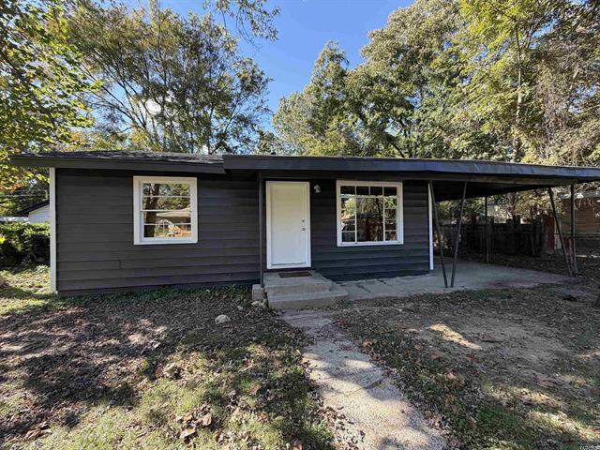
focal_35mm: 14
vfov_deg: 85.7
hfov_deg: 102.1
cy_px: 225
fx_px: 243
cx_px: 300
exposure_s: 1/171
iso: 40
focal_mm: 2.22
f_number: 2.2
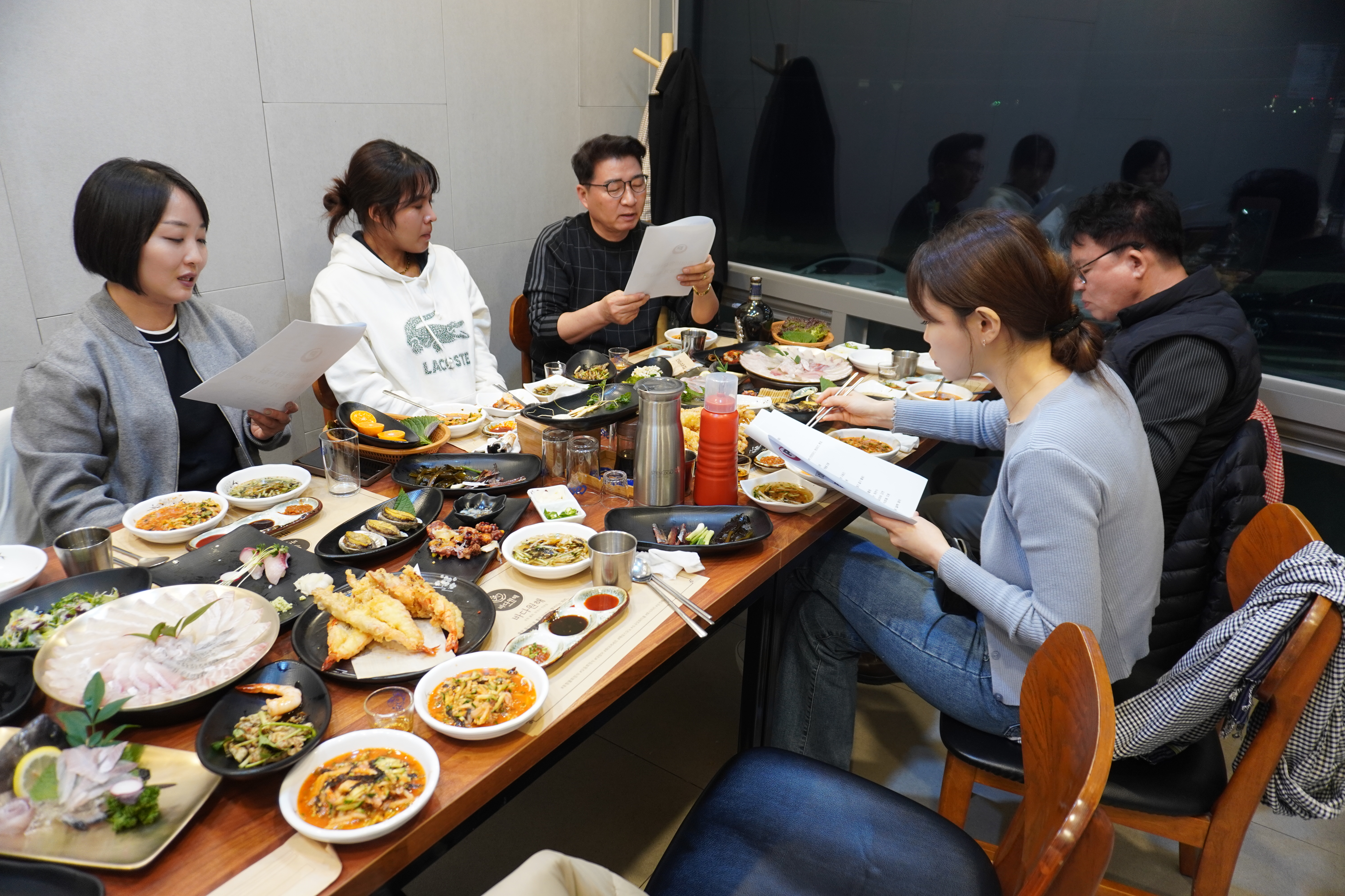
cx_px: 672
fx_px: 897
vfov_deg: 53.1
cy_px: 448
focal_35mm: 24
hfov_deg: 73.7
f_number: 3.5
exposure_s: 1/30
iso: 400
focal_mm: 16
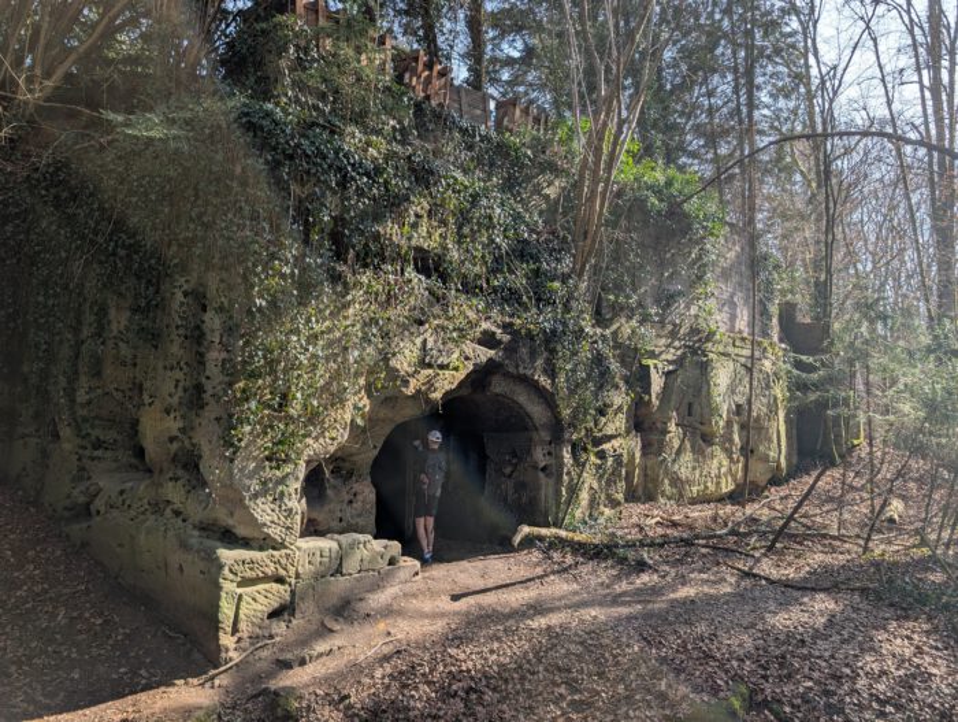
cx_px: 479
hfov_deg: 71.5
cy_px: 361
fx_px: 665
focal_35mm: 24
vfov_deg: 56.9
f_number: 1.68
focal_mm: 6.9
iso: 19
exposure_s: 1/355
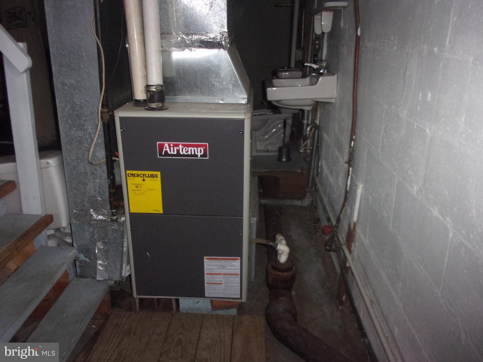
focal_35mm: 28
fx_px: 391
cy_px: 181
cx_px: 242
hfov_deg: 63.4
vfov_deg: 49.7
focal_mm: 5.1
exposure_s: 1/34
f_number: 3.9
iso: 320
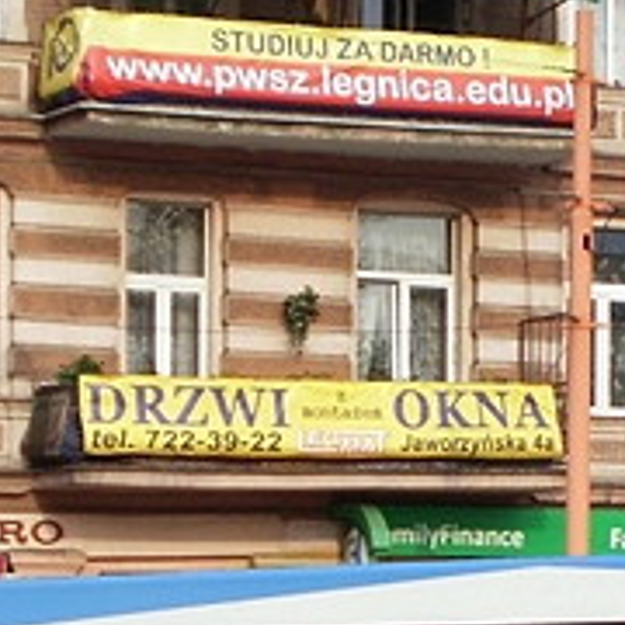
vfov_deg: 8.4
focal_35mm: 208
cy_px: 542
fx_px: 4249
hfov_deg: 8.4
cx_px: 587
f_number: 3.9
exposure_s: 1/320
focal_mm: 9.3
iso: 64
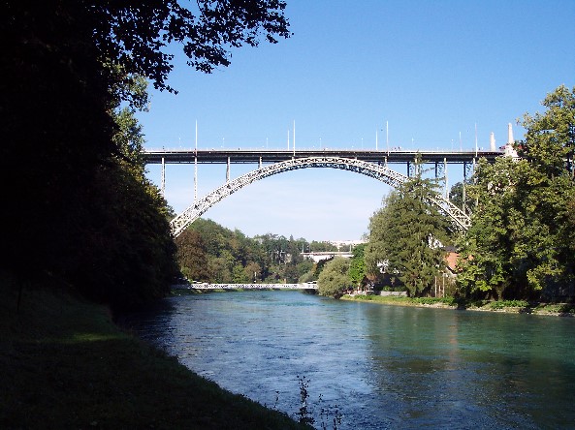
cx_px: 288
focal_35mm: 38
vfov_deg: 37.7
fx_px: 631
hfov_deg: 49.0
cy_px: 215
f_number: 4.8
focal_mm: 8
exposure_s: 1/500
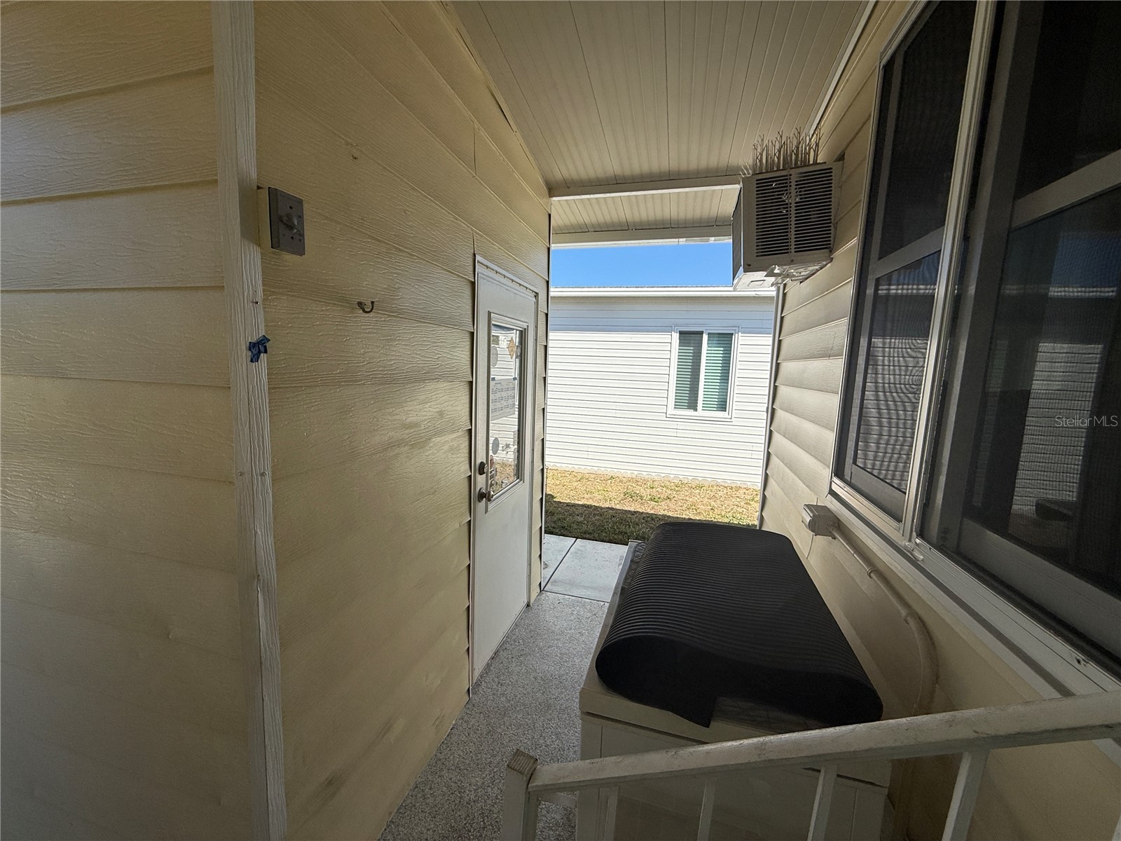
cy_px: 420
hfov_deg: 102.1
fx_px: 453
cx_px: 560
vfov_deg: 85.7
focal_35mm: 14
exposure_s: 1/2506
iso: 50
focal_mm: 2.22
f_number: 2.2
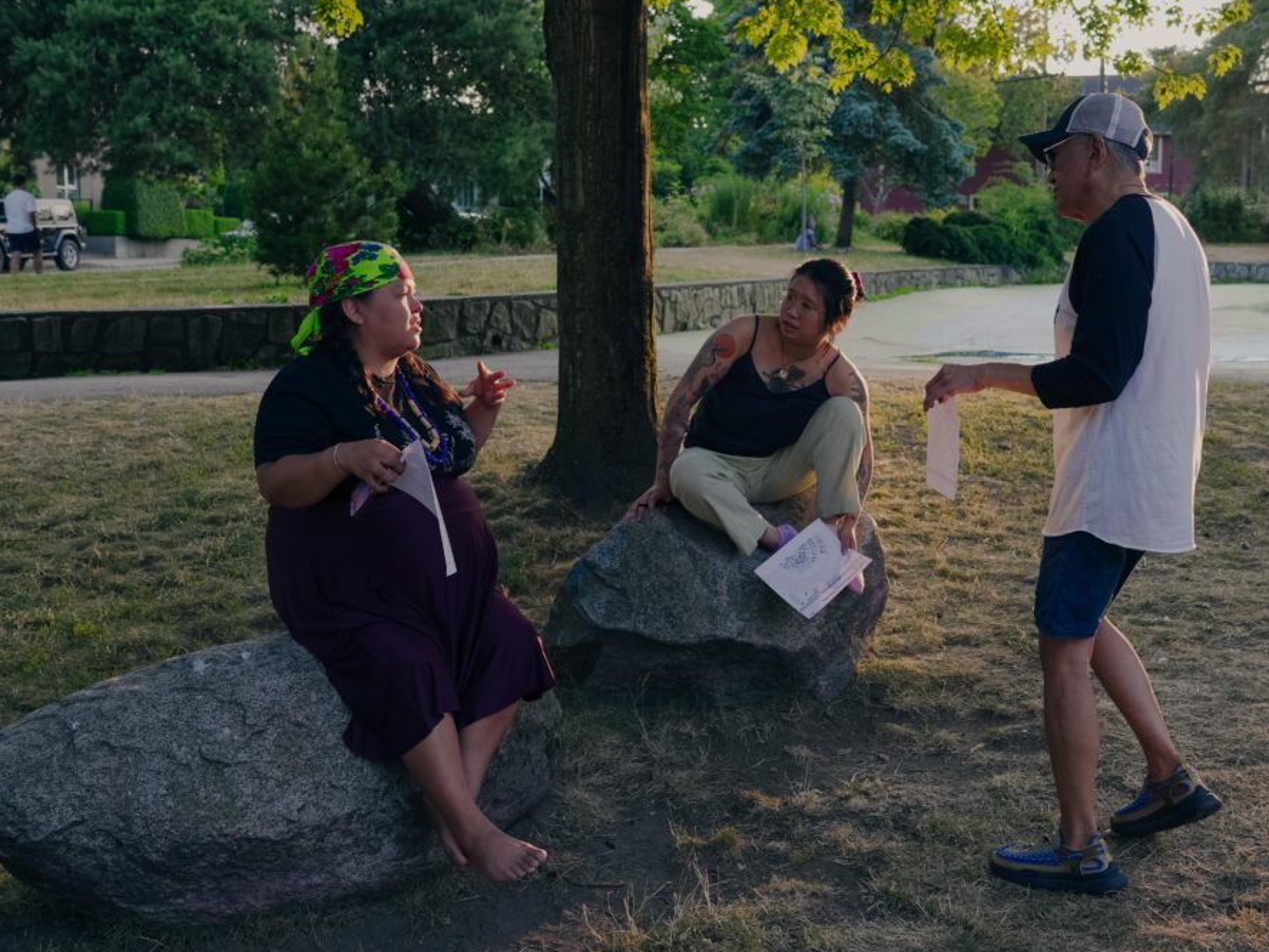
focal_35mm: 40
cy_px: 475
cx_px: 720
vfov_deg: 36.0
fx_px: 1467
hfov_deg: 46.7
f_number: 4
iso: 160
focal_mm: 24
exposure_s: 1/125
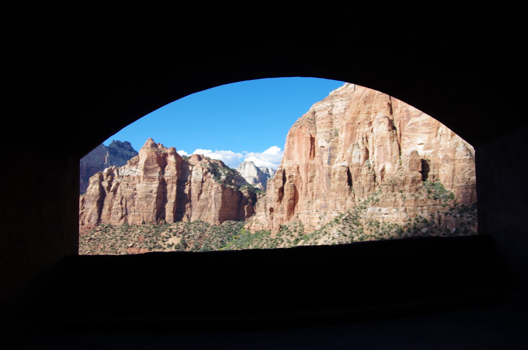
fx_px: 395
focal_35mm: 27
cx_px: 264
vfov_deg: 47.7
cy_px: 175
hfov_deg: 67.5
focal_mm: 18
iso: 100
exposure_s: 1/160
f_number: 6.3
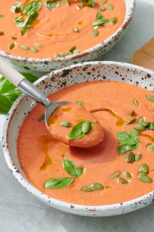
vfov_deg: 19.5
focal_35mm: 105
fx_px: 674
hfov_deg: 13.0
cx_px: 77
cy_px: 116
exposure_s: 1/200
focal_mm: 105
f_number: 16
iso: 400
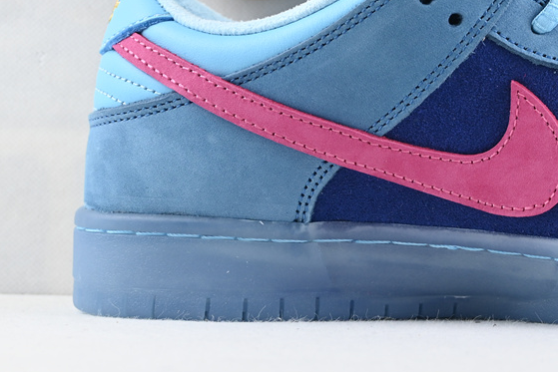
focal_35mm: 105
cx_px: 542
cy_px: 124
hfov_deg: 19.0
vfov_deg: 13.1
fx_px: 1622
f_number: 5
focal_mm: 32.5
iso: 100
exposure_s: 1/30
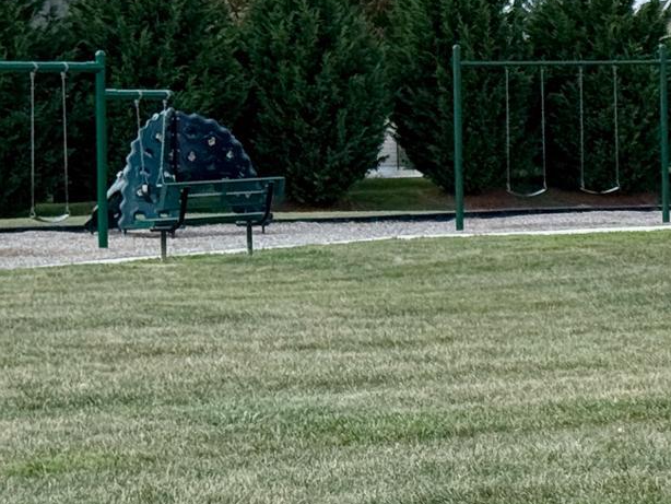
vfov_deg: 9.3
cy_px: 73
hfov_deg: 11.9
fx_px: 3103
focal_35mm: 160
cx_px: 943
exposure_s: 1/5208
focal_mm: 6.76
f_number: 1.78
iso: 64
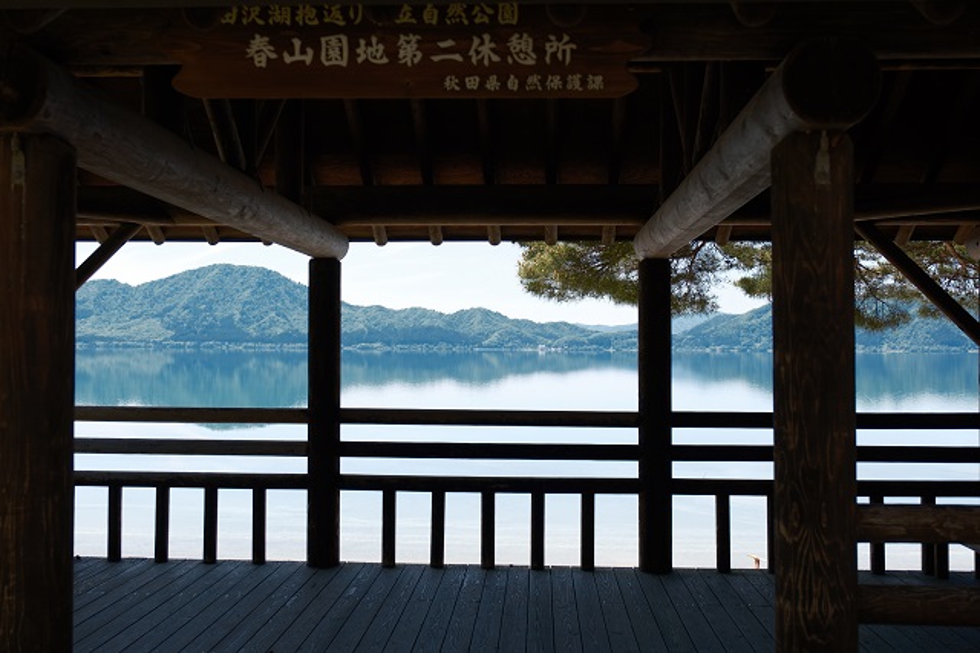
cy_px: 326
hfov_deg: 48.5
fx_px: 1088
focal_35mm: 40
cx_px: 490
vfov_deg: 33.4
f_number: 3.6
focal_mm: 26.6
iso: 125
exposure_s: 1/500
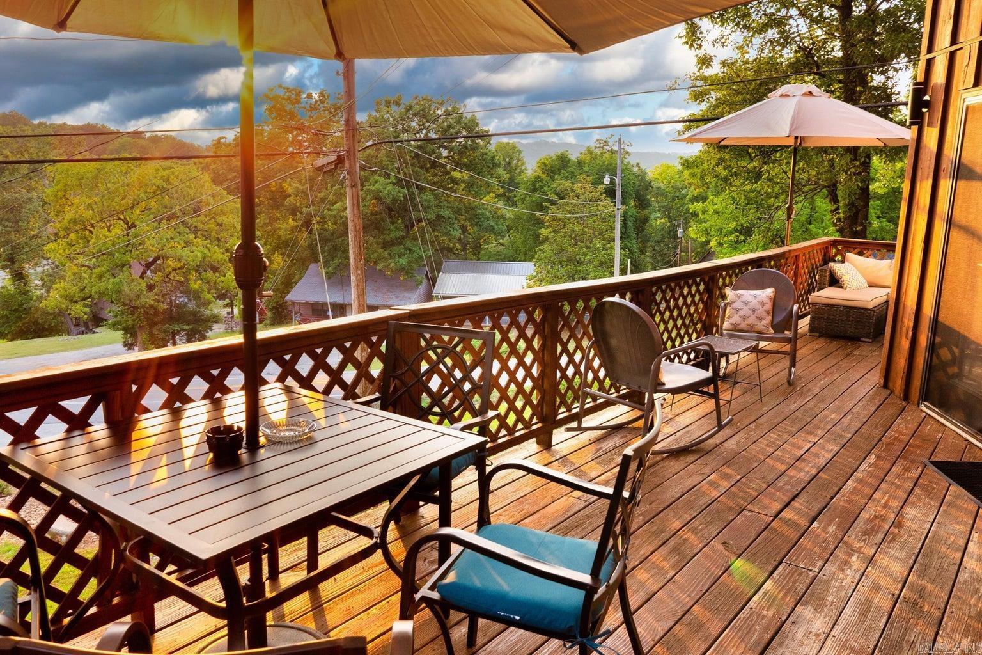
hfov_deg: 67.4
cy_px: 328
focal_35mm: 27
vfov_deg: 47.9
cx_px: 491
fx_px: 736
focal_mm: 18
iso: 800
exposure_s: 1/80
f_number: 5.6
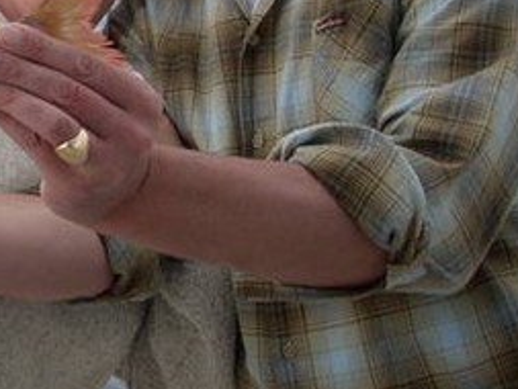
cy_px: 100
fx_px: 1377
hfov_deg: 20.3
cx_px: -53
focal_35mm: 92
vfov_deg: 16.0
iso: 64
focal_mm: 6.2
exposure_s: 1/420
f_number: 2.8
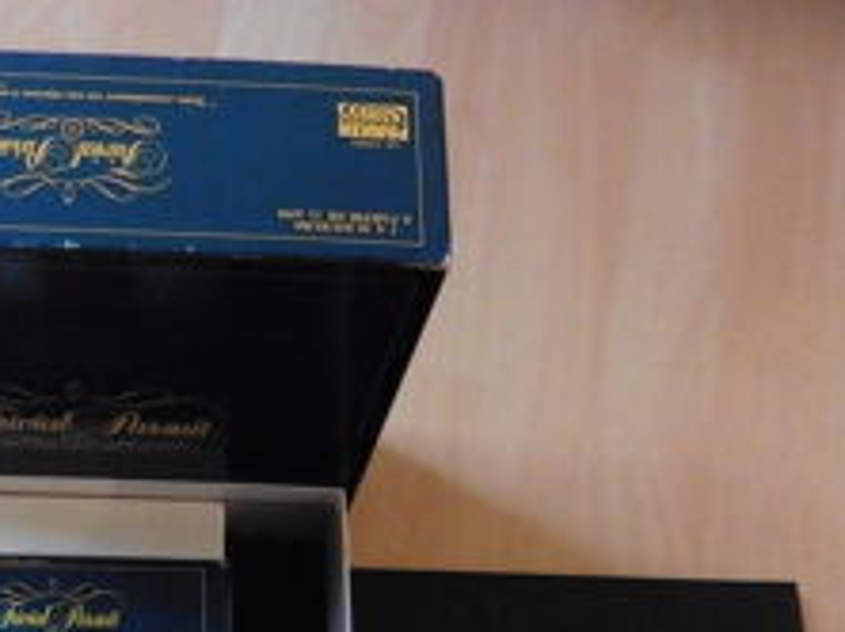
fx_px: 1268
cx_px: 141
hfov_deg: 35.4
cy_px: 651
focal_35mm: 52
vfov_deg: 26.3
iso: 1600
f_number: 3.3
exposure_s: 1/80
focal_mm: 4.3
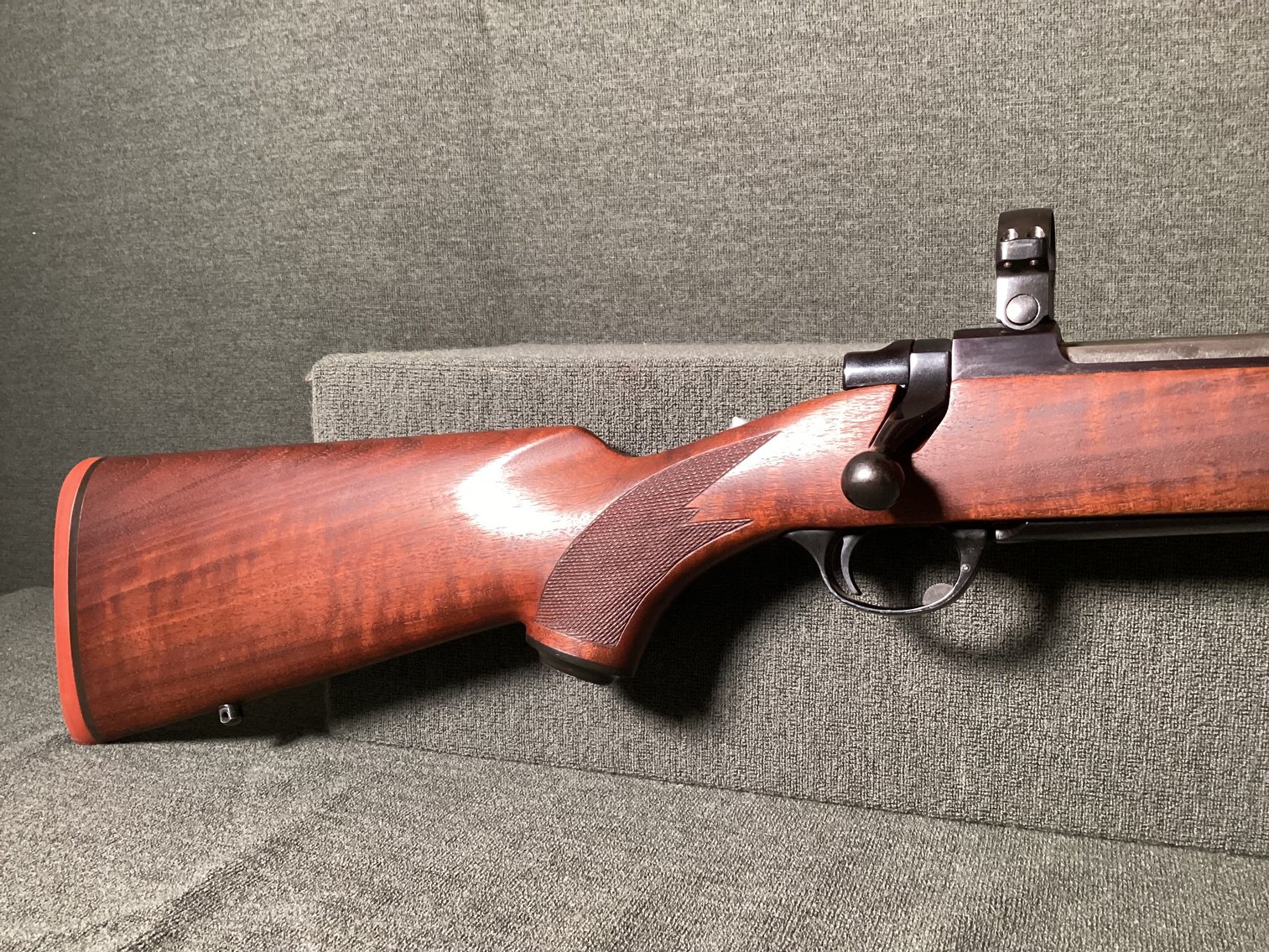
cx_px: 634
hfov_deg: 58.3
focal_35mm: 31
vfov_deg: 45.4
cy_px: 476
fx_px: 1137
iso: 250
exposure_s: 1/33
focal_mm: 3.3
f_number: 2.4
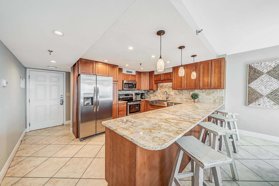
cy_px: 93
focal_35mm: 12
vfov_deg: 90.0
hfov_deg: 112.6
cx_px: 140
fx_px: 93
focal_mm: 12
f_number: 5.6
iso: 100
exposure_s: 1/15
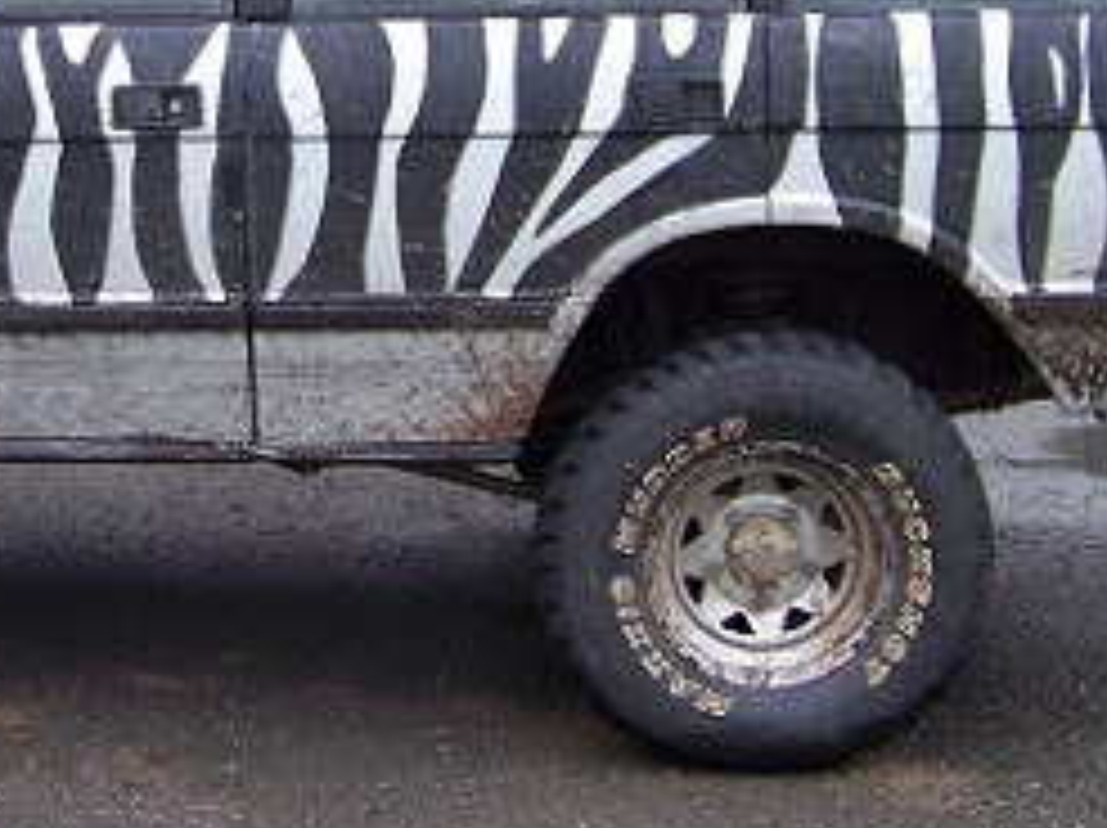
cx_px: 148
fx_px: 2843
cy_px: 117
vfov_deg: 16.4
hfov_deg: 21.6
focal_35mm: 89
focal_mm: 5.85
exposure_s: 1/60
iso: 64
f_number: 2.8
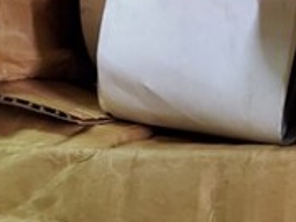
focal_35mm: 88
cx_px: 378
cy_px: -120
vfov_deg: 15.4
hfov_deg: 20.4
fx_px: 752
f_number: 1.5
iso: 640
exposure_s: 1/24
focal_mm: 4.3
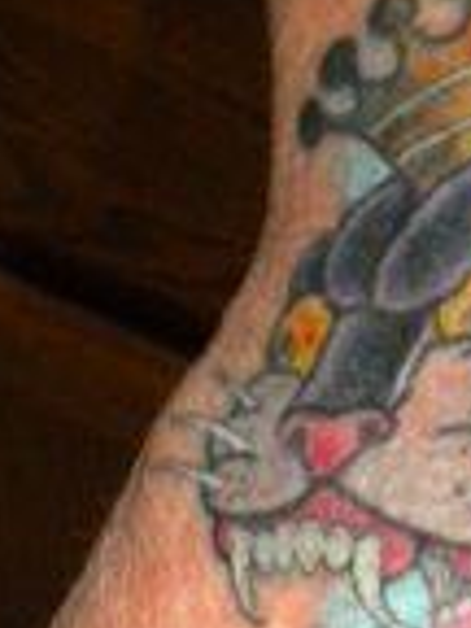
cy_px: 816
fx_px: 1977
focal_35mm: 109
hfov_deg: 13.2
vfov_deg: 17.0
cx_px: 571
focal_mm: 6.3
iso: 400
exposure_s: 1/30
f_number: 3.1
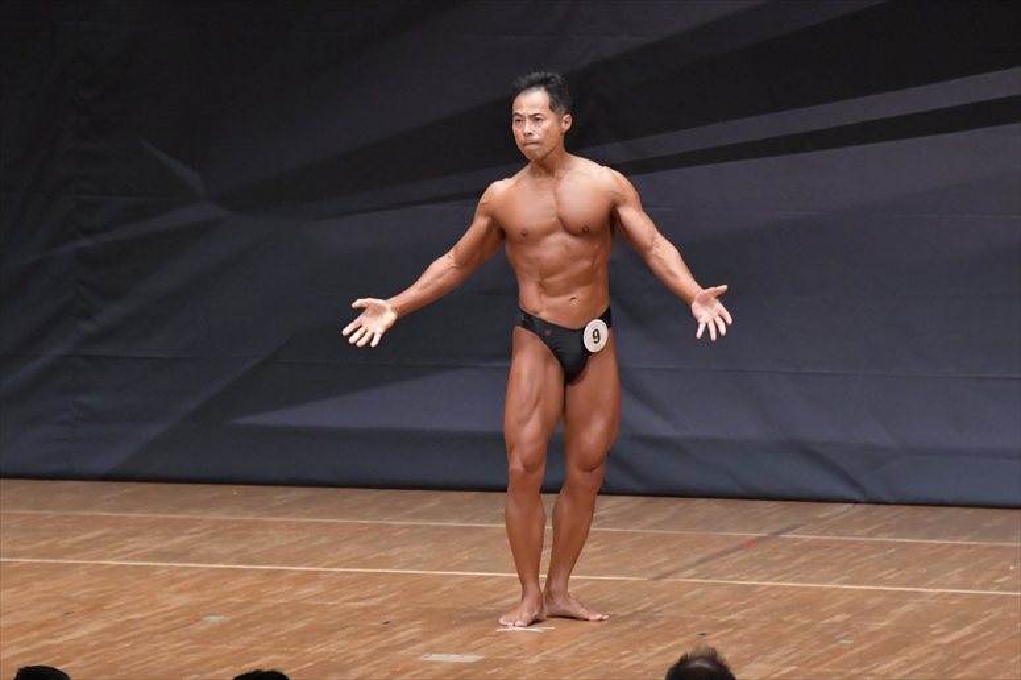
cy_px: 340
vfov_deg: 5.1
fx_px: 7654
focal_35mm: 270
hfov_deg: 7.6
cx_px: 510
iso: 6400
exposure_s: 1/400
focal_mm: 180
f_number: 5.6
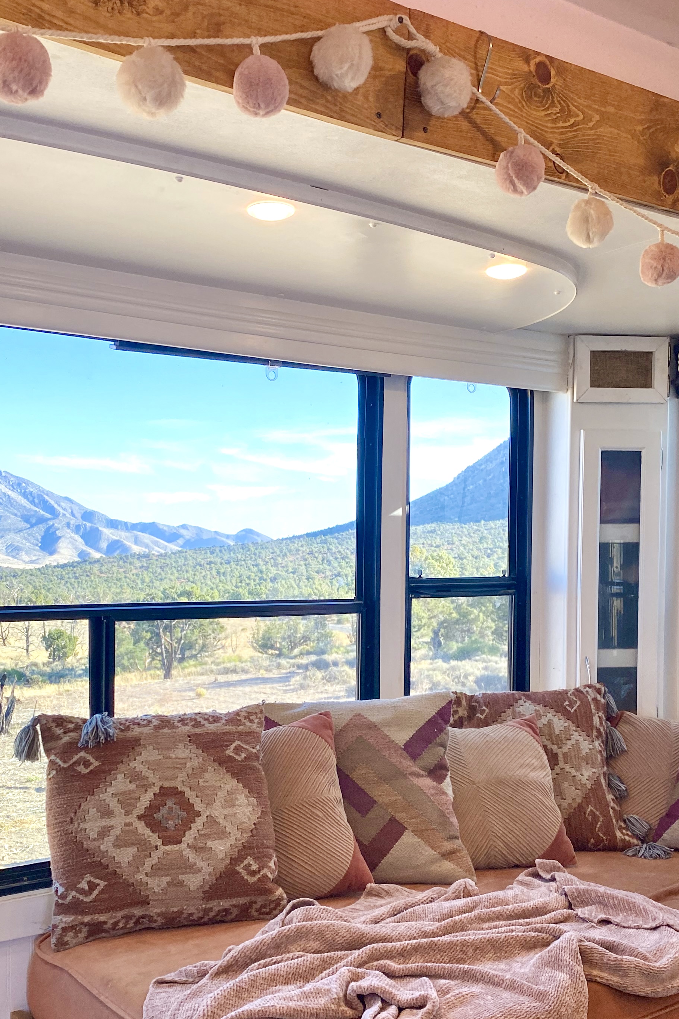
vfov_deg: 48.1
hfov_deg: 33.4
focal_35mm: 40
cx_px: 343
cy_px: 629
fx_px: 1132
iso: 64
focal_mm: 4.25
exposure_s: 1/120
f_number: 1.8
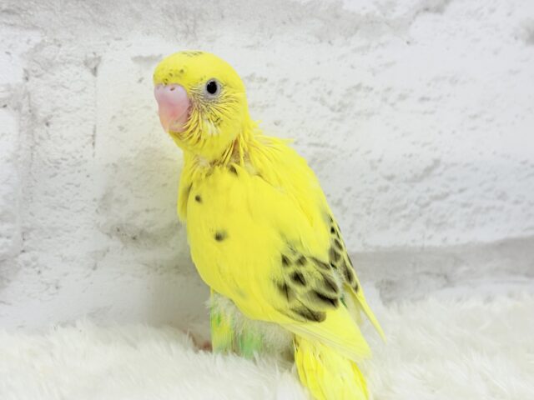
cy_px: 200
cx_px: 267
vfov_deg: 28.0
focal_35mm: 52
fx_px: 802
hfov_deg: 36.8
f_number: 1.6
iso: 32
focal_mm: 5.96
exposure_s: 1/50
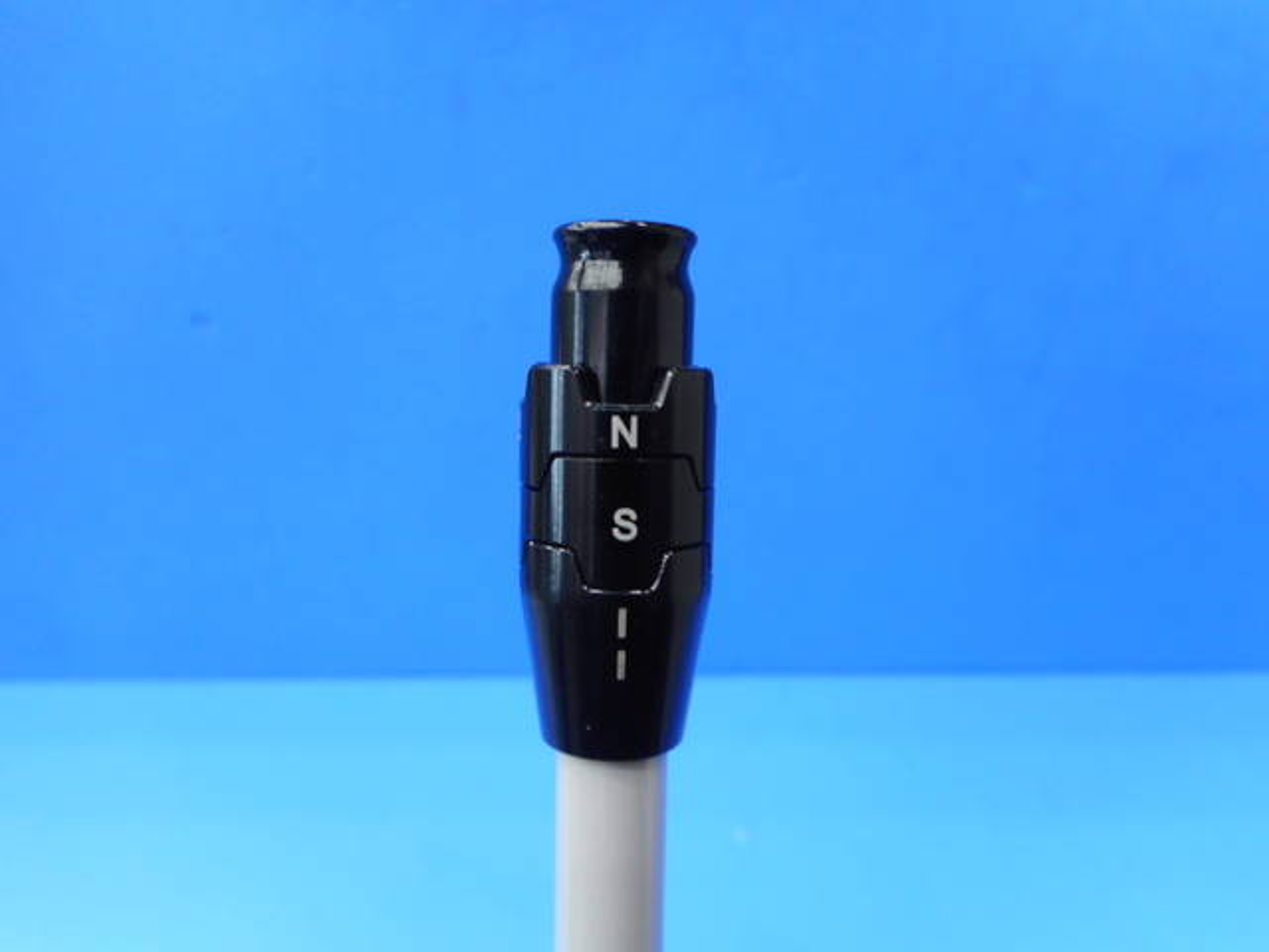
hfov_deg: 69.4
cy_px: 476
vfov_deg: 54.9
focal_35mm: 25
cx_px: 634
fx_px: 916
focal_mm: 4.5
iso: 160
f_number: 3.7
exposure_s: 1/30
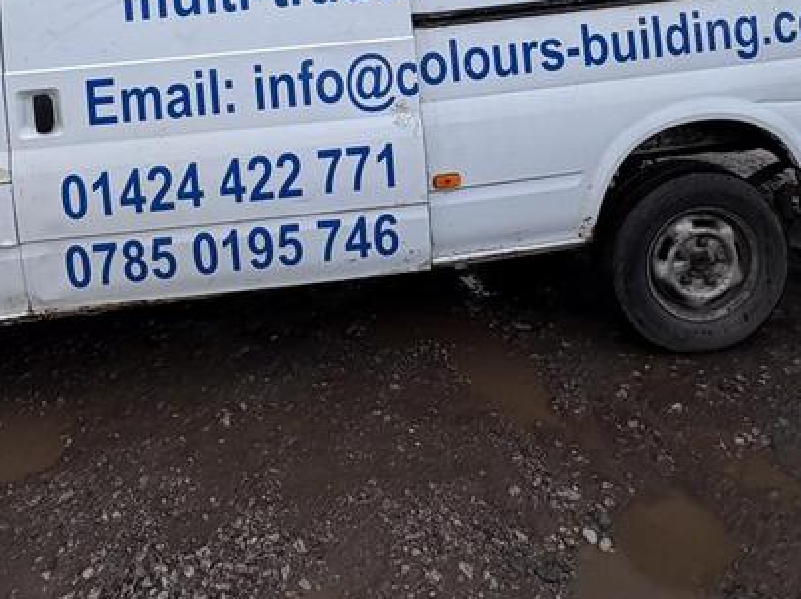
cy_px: -26
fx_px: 717
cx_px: 281
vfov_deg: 39.0
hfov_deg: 57.4
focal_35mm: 31
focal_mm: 2.22
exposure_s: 1/99
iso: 64
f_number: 2.2
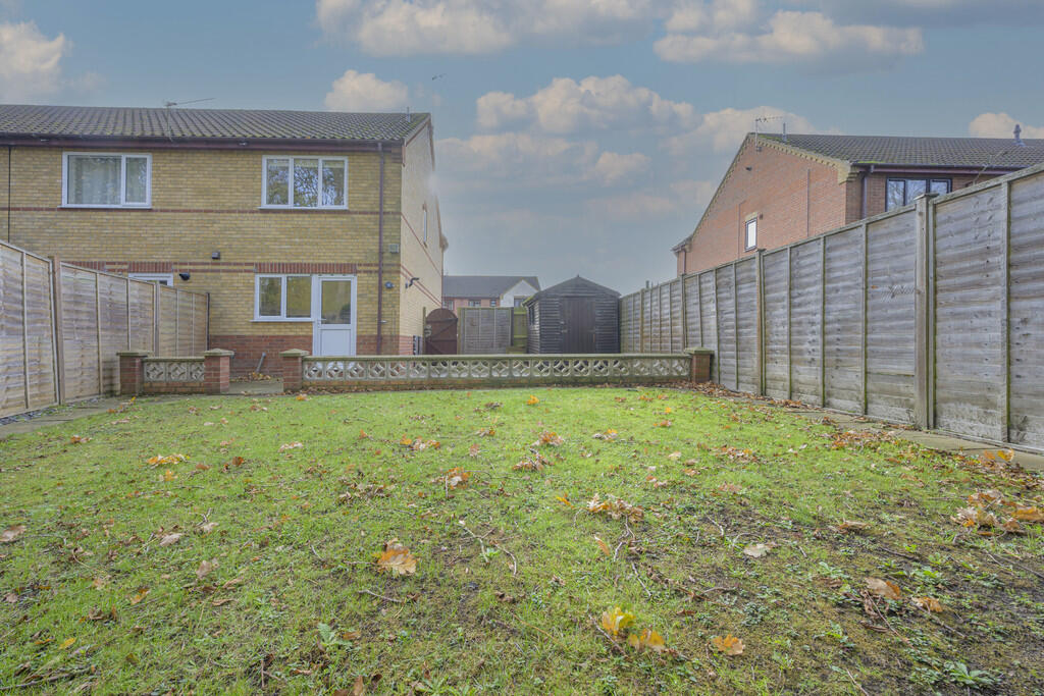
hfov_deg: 104.2
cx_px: 522
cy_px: 348
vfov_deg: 81.2
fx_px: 406
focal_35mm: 14
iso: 800
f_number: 9
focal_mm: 14
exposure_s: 1/100
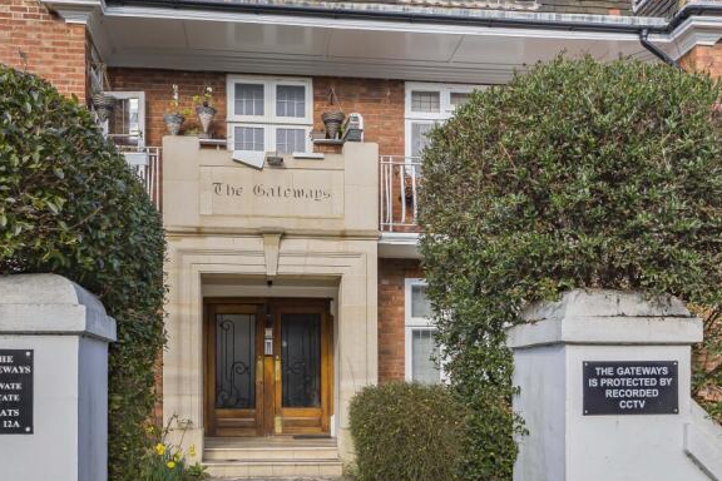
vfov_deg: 39.6
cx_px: 325
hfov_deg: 58.6
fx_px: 642
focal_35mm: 32
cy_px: 381
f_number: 9
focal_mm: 18
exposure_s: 1/500
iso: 320
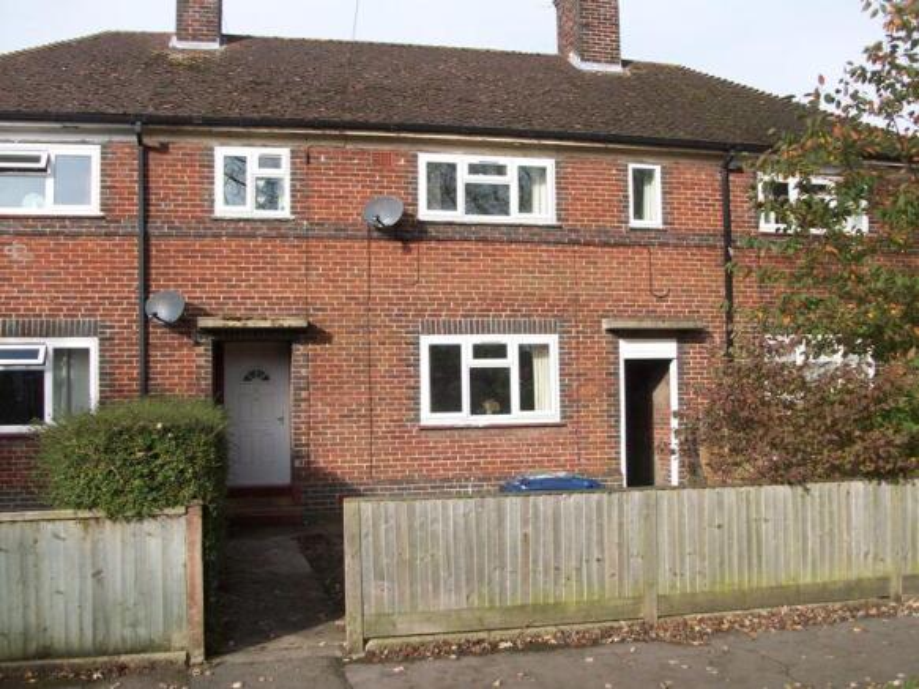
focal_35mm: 34
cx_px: 460
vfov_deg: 41.8
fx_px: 902
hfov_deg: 54.0
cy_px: 344
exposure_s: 1/674
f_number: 2.8
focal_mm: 5.7
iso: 64
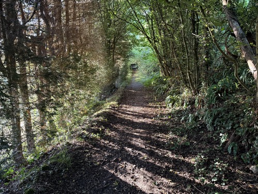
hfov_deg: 71.6
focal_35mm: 24
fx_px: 179
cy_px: 97
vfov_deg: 56.8
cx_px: 129
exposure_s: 1/60
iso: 400
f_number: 1.78
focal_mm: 6.76
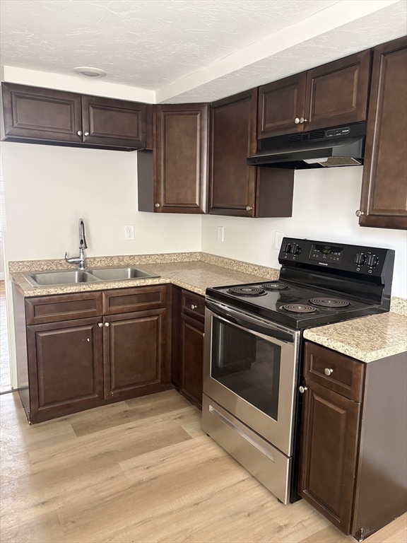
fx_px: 408
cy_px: 272
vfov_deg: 67.3
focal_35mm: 26
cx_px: 204
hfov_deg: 53.1
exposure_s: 1/60
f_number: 1.6
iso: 250
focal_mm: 5.96
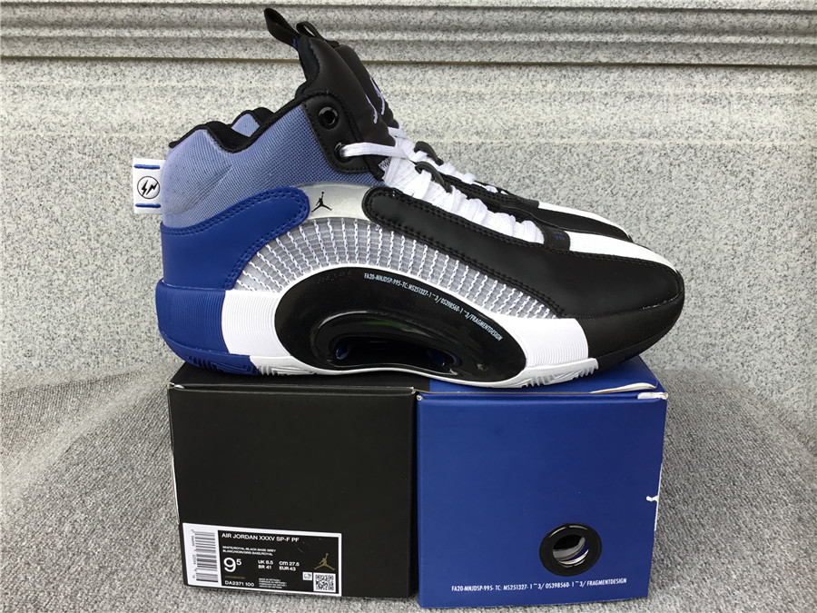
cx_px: 408
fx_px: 732
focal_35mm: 31
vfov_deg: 45.4
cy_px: 306
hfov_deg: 58.4
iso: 25
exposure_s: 1/100
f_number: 2.4
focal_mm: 3.3
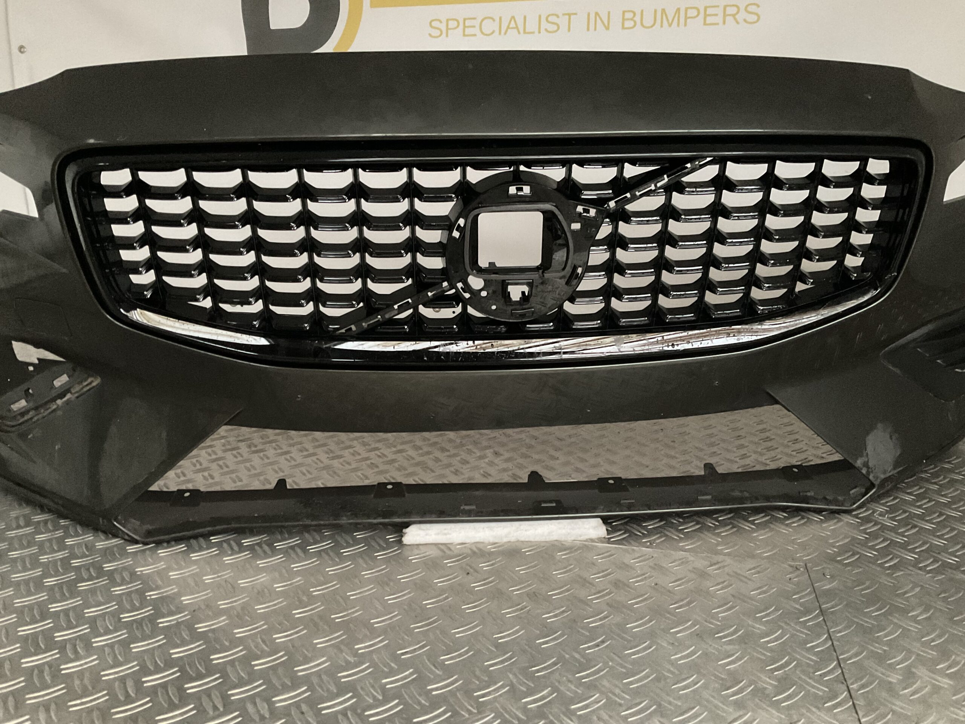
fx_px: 808
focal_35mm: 29
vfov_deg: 48.2
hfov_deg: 61.7
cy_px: 362
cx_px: 482
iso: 500
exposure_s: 1/20
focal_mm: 3
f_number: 1.8
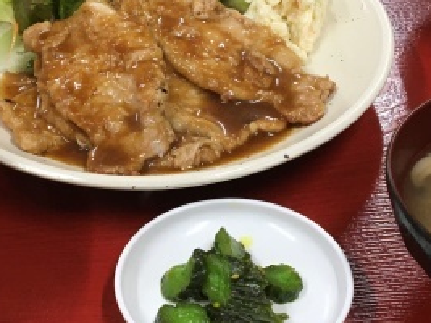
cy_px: 149
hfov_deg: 25.6
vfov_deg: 19.4
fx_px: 946
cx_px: 173
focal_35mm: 76
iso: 40
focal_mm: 4.15
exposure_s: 1/30
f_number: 2.2
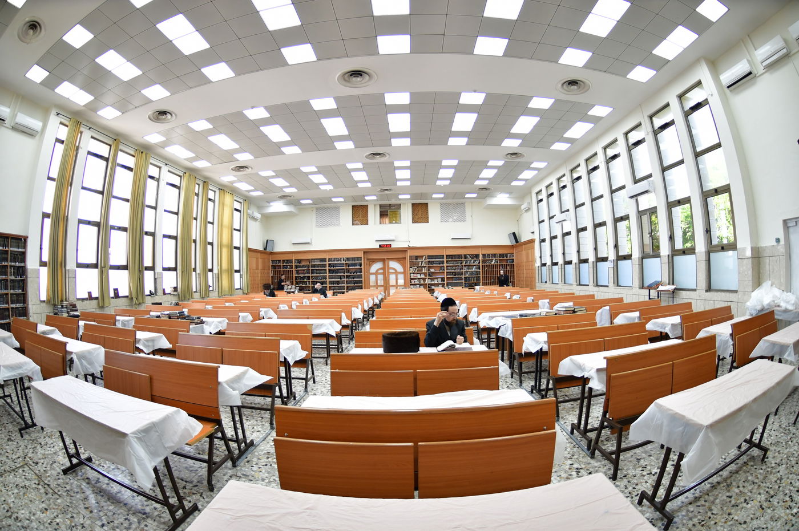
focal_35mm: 15
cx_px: 400
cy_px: 266
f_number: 6.3
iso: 640
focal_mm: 10.5
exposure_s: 1/200
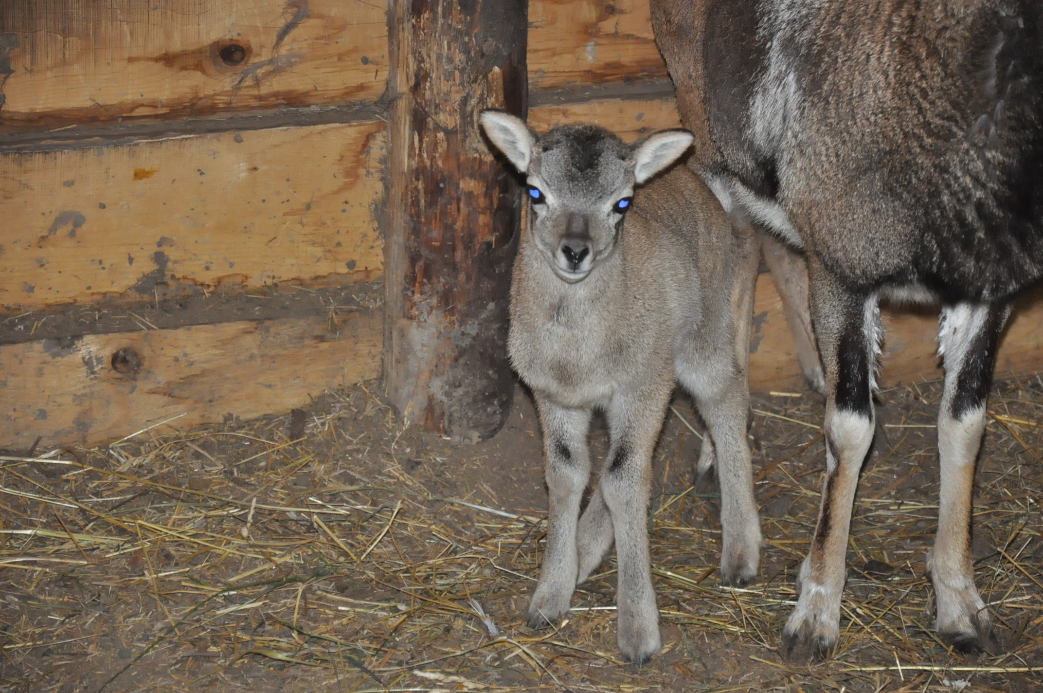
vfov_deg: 8.7
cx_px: 522
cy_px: 346
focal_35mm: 158
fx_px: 4558
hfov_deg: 13.1
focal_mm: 105
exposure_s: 1/60
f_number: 5.6
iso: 1600
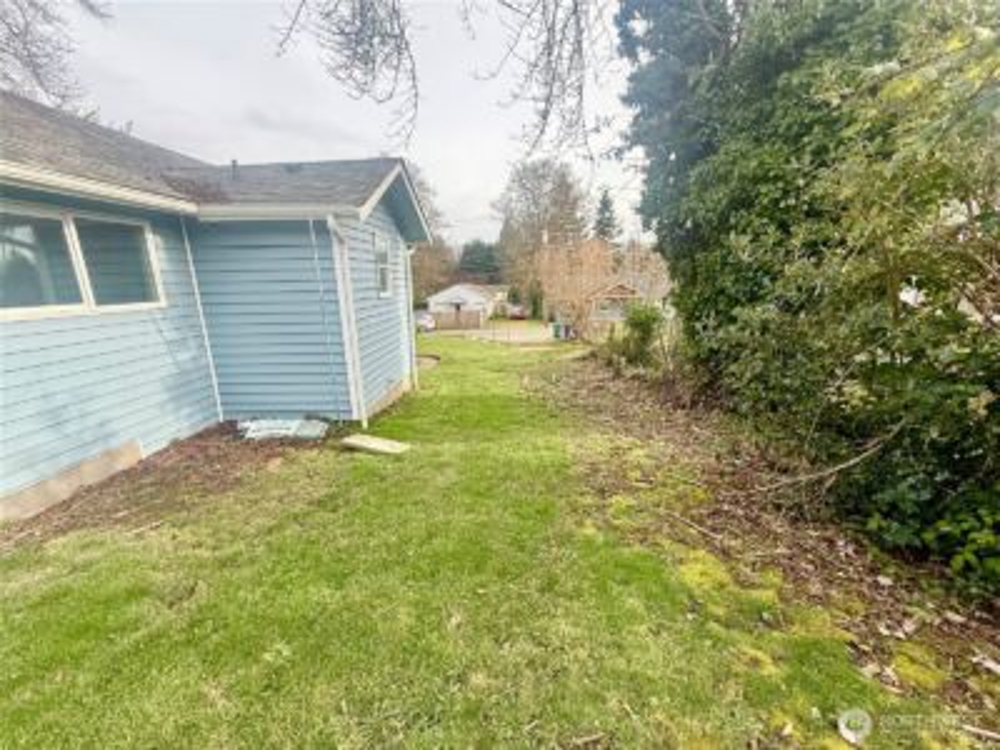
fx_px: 404
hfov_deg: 102.1
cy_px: 375
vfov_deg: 85.7
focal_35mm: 14
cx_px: 500
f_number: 2.2
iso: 64
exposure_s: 1/502
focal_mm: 2.22
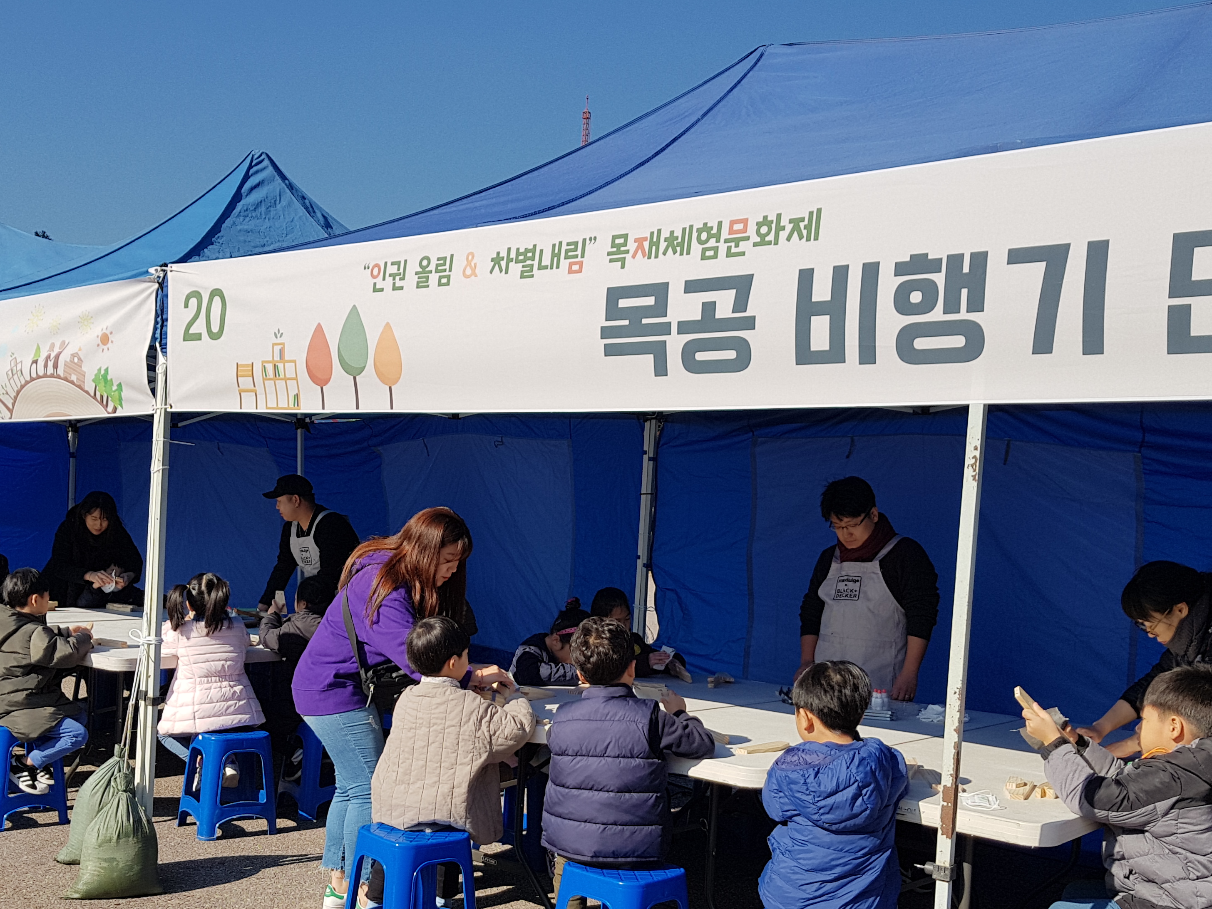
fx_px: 1260
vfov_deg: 39.2
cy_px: 597
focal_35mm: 36
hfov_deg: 51.3
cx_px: 569
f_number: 1.7
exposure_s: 1/2584
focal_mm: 4.2
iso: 40
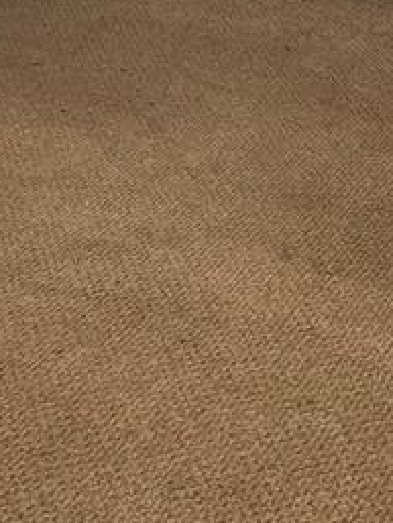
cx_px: -348
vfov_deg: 16.6
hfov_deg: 12.0
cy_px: -161
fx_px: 1694
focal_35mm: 112
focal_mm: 6.76
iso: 64
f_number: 1.78
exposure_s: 1/120
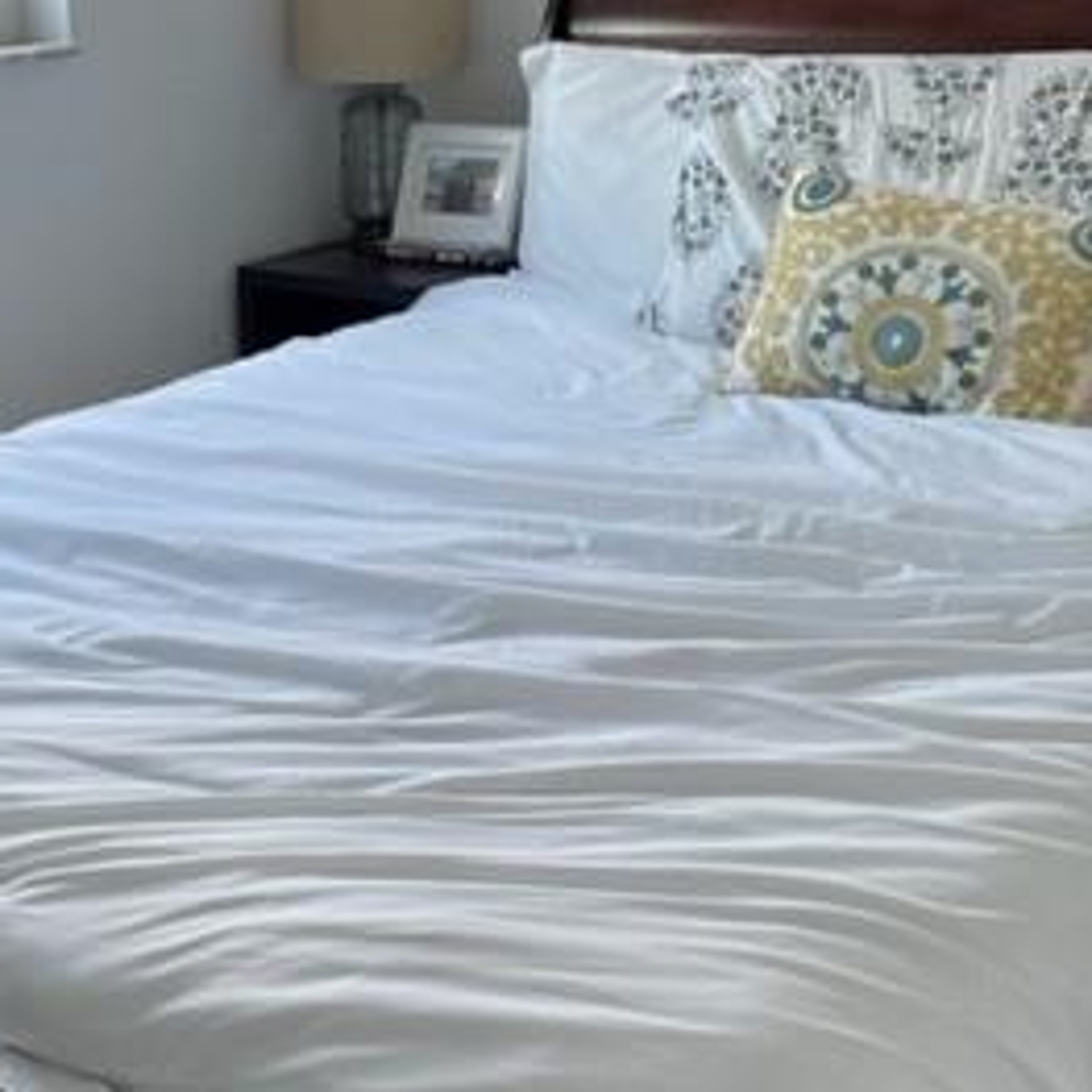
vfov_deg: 30.2
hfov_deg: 30.1
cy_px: 764
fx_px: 1999
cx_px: 299
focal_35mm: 56
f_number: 1.6
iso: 64
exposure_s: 1/120
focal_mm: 4.2
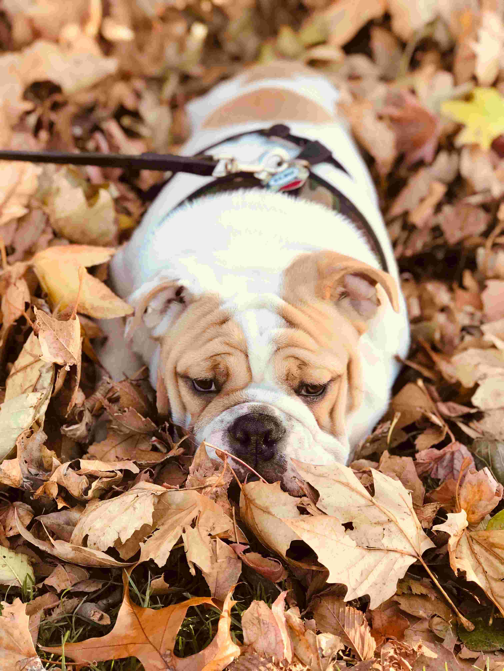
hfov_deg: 25.7
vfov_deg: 33.8
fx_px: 1107
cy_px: 336
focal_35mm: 57
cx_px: 252
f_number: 2.8
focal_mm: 6.6
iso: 40
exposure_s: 1/120
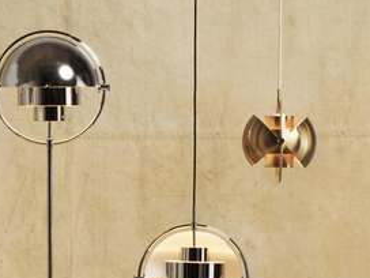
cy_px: 300
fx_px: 2555
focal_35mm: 239
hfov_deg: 8.2
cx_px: -61
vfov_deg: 6.2
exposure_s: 1/25
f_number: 25
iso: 400
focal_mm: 100
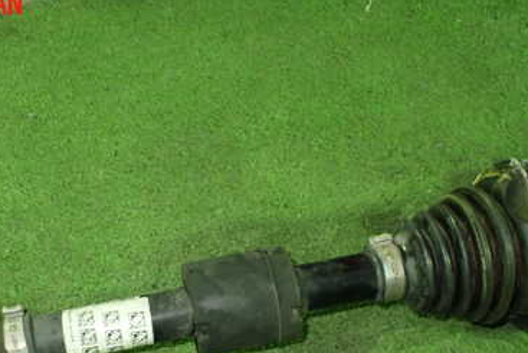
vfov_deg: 25.7
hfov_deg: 38.6
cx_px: 193
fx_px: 748
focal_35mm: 51
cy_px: 311
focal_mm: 5.4
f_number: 2.3
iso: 800
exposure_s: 1/30
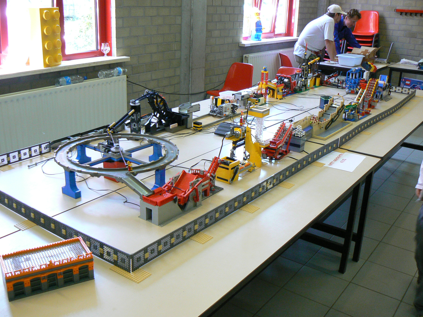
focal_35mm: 36
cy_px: 158
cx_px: 212
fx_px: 440
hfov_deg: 51.4
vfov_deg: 39.7
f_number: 2.8
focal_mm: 6
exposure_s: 1/30
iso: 200
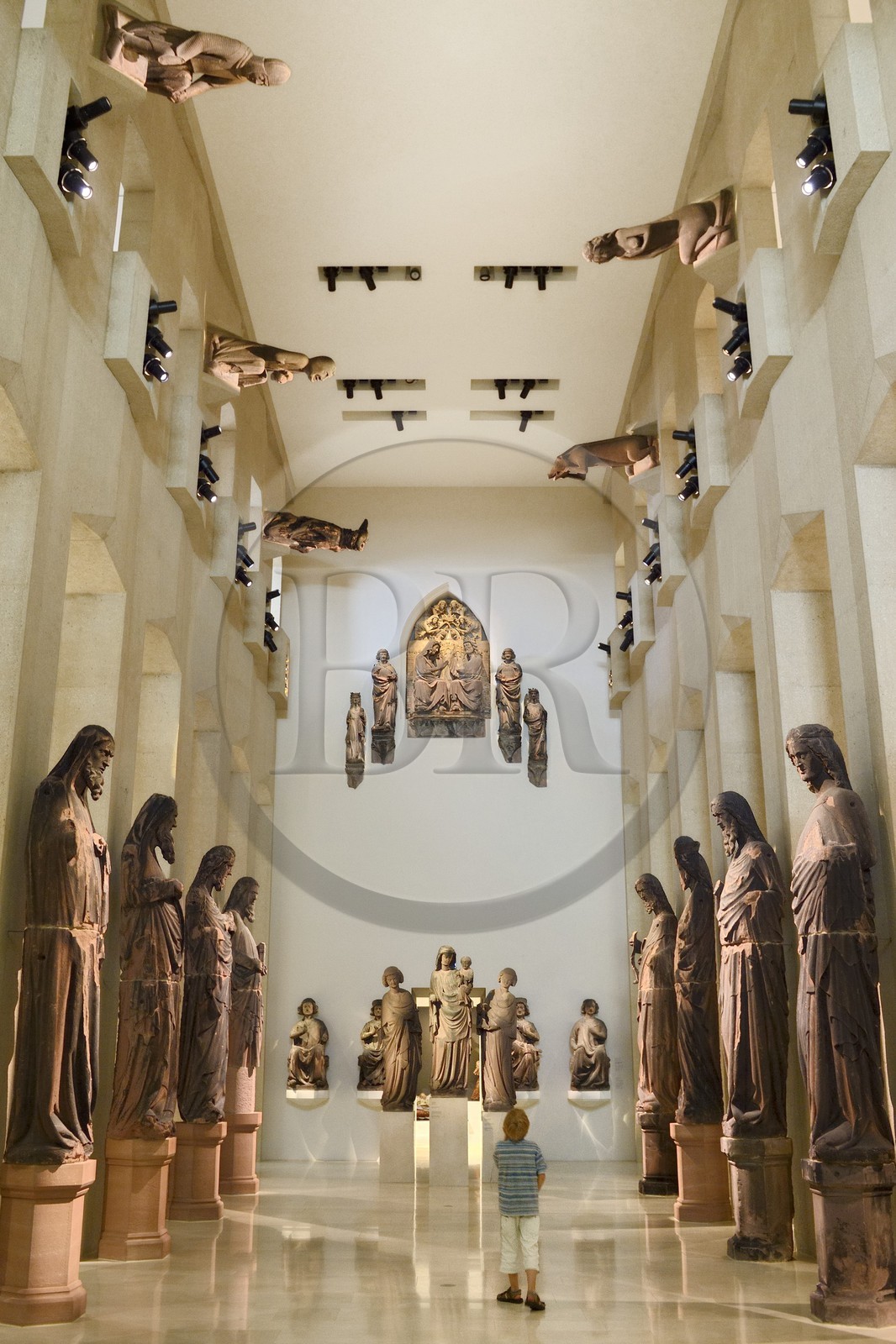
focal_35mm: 32
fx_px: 1195
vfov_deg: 58.7
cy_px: 672
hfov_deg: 41.1
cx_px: 448
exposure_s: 1/25
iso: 1600
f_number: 4
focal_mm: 32
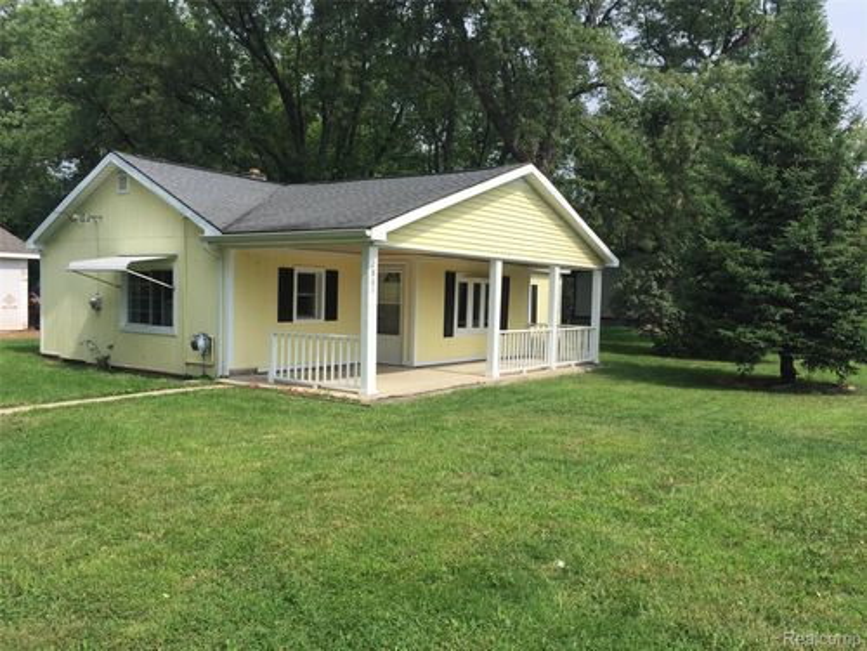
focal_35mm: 29
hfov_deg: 61.7
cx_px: 434
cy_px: 326
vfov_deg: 48.2
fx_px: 726
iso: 32
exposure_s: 1/1721
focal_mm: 4.15
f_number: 2.2
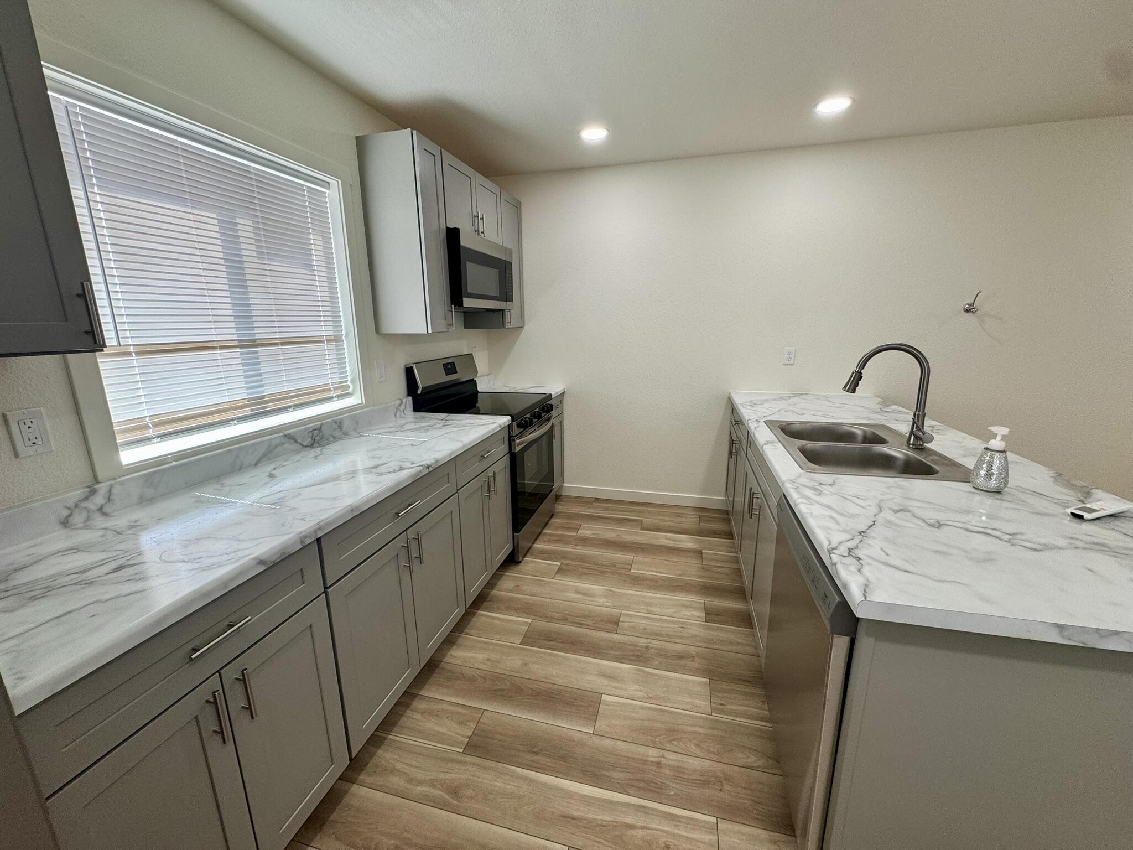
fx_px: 458
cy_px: 425
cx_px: 566
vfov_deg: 85.7
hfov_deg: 102.1
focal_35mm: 14
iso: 125
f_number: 2.2
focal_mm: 2.22
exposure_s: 1/120
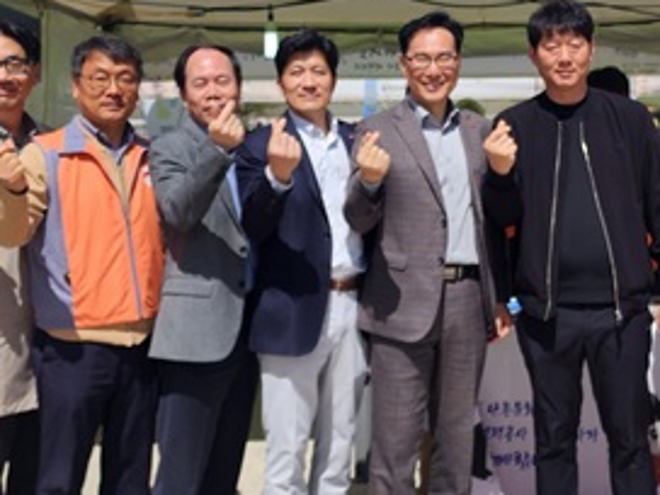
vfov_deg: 26.2
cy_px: 127
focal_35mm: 55
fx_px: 1049
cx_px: 400
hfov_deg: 34.8
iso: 12
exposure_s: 1/1667
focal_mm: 6.4
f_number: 1.8
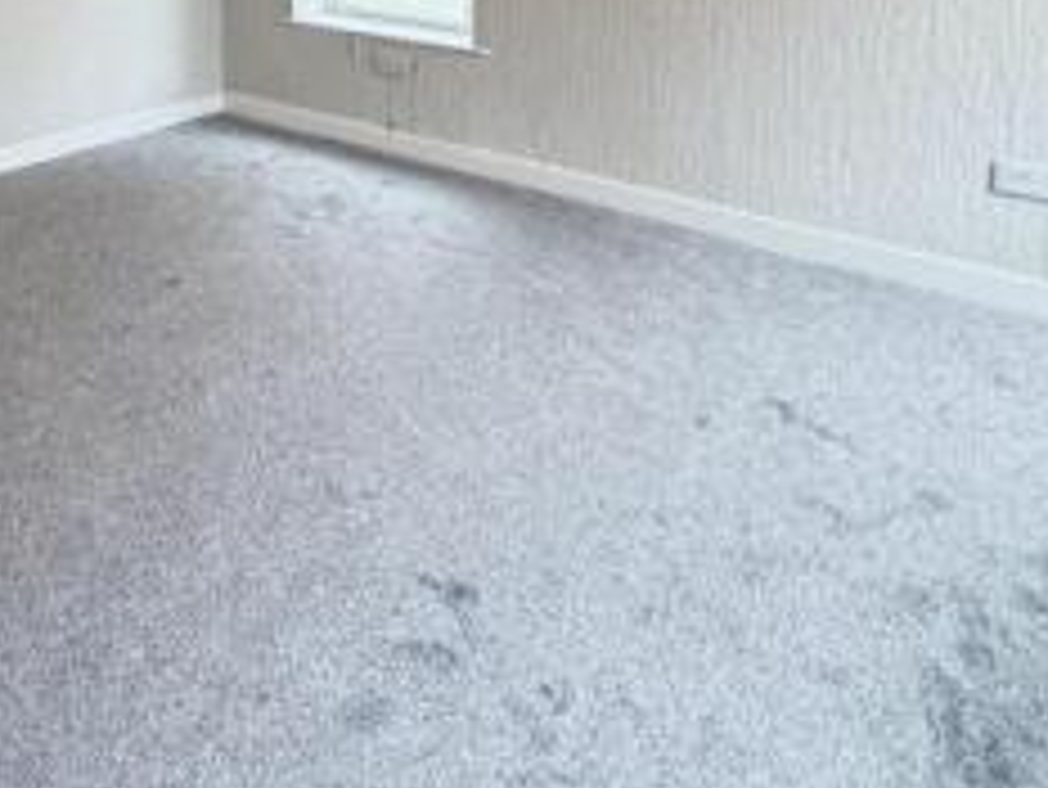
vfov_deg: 35.4
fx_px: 1060
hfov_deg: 50.9
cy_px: -61
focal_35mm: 35
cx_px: 290
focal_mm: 2.22
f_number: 2.2
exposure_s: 1/100
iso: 320
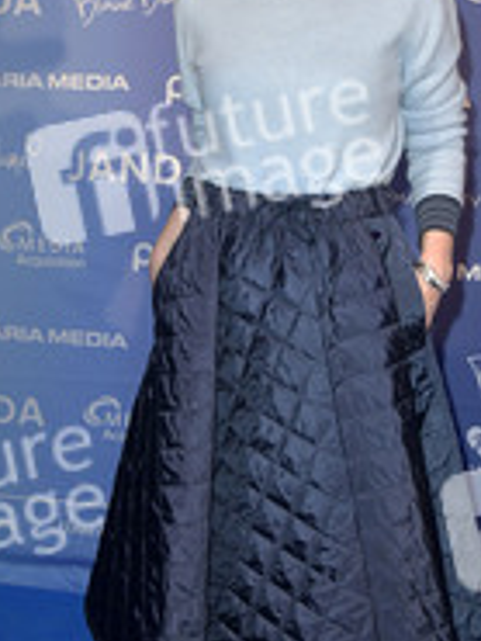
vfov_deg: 34.3
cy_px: 336
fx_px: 1036
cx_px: 305
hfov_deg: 26.0
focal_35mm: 56
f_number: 5
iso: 1000
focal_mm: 27
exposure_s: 1/250
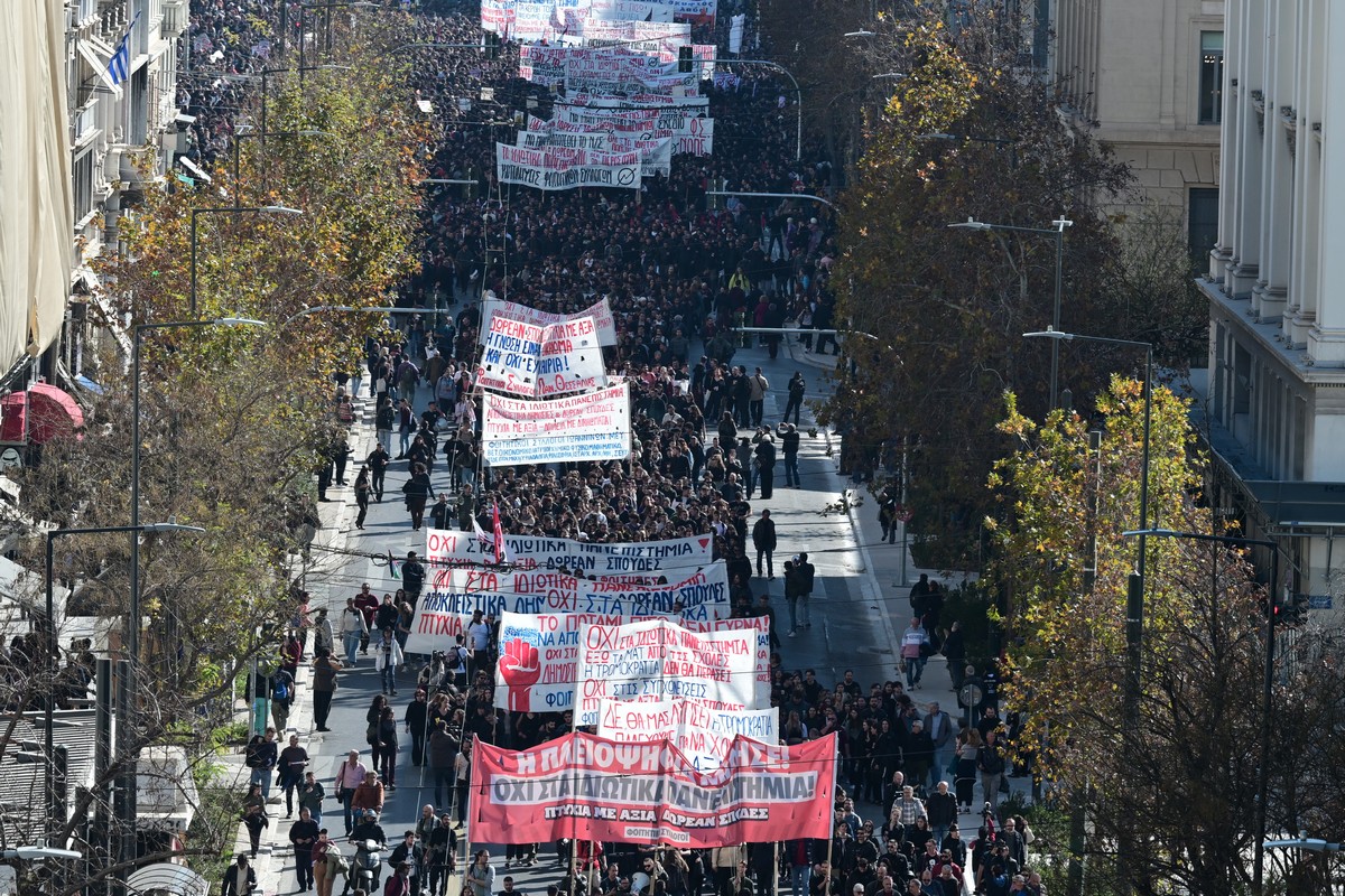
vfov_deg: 5.0
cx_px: 672
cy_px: 448
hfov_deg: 7.4
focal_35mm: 277
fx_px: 10348
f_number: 6.3
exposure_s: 1/640
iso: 200
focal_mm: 185
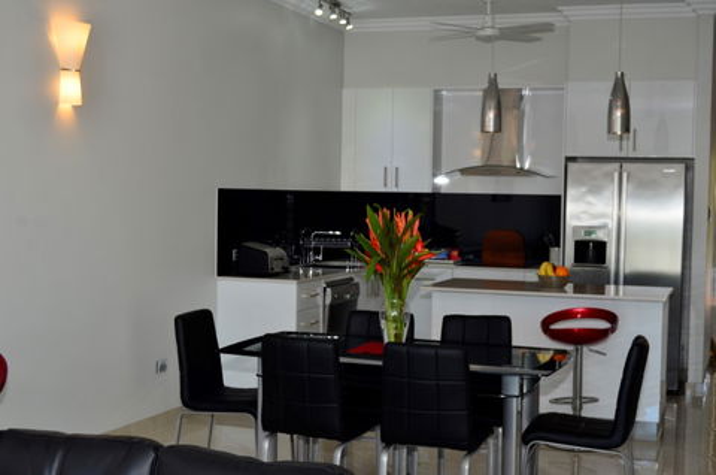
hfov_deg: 37.9
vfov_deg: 25.6
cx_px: 358
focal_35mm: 52
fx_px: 1042
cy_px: 238
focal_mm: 35
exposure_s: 1/60
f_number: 6.3
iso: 250
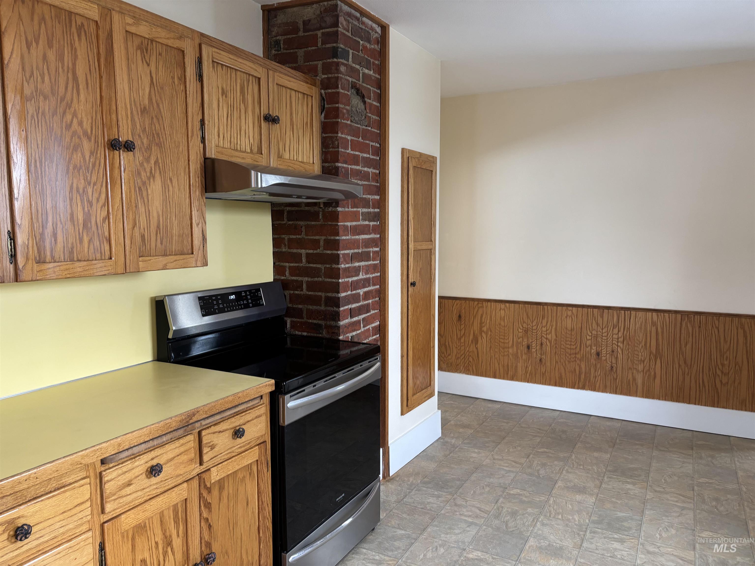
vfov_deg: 53.1
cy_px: 283
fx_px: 567
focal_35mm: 26
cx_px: 378
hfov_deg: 67.3
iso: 125
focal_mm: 5.96
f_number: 1.6
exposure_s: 1/60
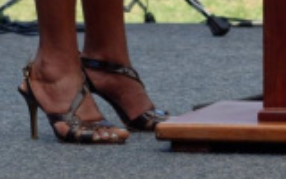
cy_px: -331
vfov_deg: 4.4
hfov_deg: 7.3
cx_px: 237
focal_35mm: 286
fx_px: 2229
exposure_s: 1/400
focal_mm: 50
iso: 100
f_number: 5
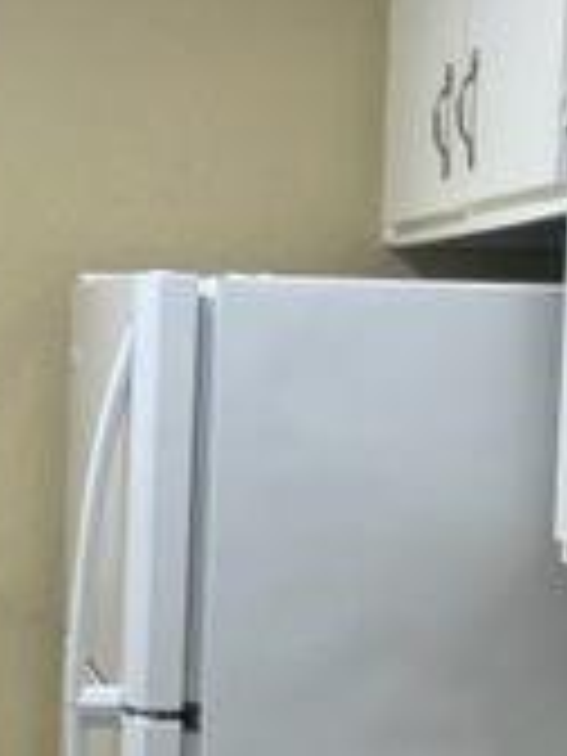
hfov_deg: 14.9
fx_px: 2162
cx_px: 148
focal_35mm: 99
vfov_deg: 19.6
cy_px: 630
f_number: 1.6
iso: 64
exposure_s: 1/120
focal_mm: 4.2
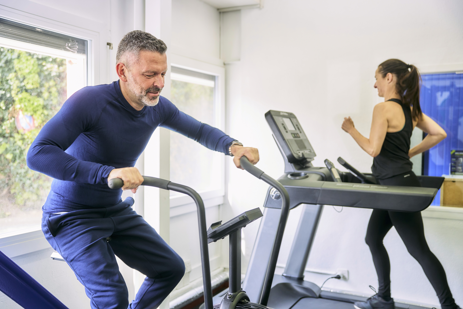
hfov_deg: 51.8
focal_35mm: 37
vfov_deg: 35.9
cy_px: 154
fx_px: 477
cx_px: 232
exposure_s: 1/200
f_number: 2.8
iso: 800
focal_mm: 37.1
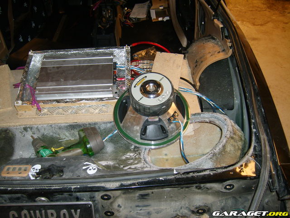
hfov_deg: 52.6
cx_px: 145
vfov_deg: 40.7
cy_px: 109
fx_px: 293
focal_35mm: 35
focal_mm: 5.8
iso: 100
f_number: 2.8
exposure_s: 1/30
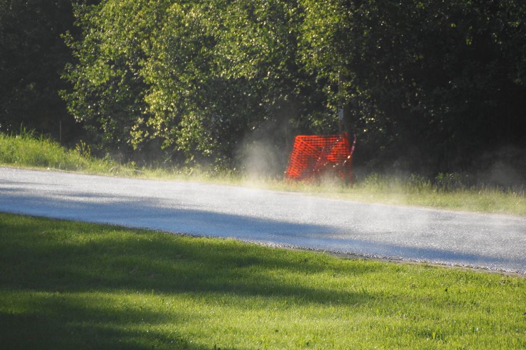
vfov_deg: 3.7
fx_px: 5477
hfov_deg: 5.5
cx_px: 263
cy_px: 175
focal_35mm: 375
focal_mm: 250
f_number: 6.3
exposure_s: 1/400
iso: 320
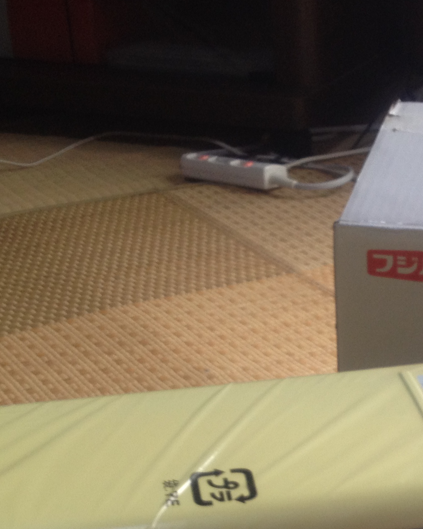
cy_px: 506
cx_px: 405
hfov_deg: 17.1
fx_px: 1377
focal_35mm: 88
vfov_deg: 21.1
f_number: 2.4
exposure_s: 1/60
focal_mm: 4.28
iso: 80
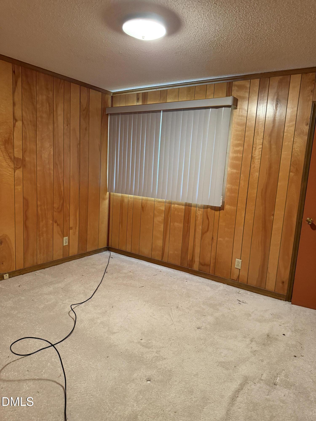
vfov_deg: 71.6
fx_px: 292
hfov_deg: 56.8
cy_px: 210
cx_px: 158
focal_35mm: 24
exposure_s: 1/40
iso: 640
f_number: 1.78
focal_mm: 6.76
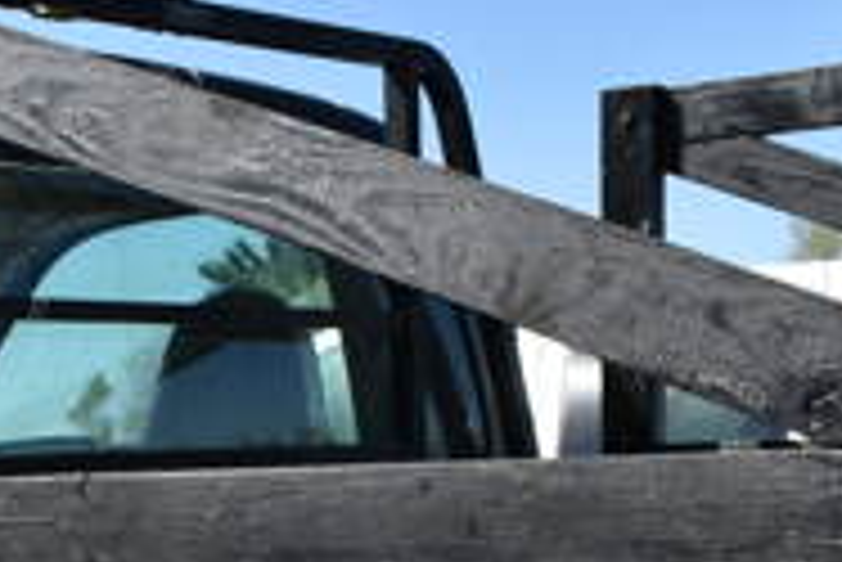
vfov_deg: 13.3
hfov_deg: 20.0
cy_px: 805
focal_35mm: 98
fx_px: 2294
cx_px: -50
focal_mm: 20
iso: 200
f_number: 8
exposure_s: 1/500
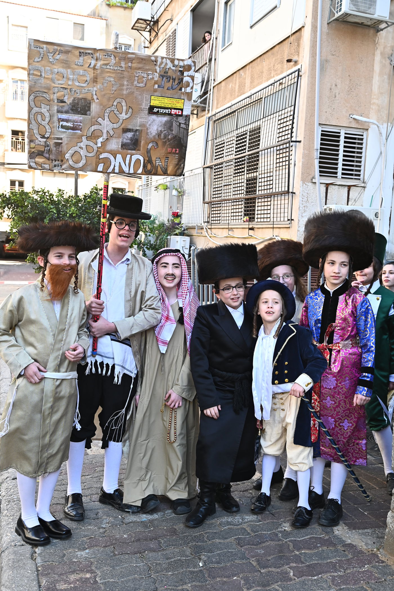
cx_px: 197
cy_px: 296
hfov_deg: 36.9
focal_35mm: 36
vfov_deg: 53.1
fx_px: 591
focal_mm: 36
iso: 400
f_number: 5.6
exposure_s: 1/200
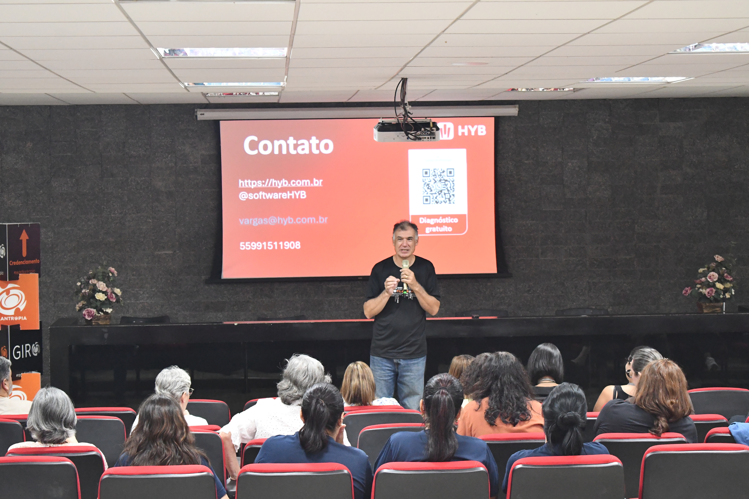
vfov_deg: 16.7
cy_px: 250
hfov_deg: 24.8
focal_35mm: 82
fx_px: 1706
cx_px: 374
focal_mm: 55
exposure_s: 1/60
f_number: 5.6
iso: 4000
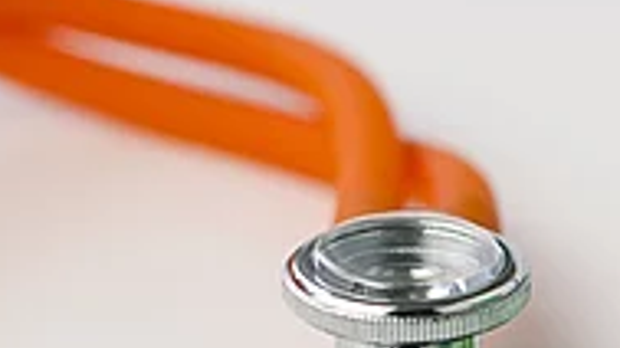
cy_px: 371
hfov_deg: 10.7
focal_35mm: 199
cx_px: 728
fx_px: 3269
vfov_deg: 6.1
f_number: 3.2
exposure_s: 1/400
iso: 100
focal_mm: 50
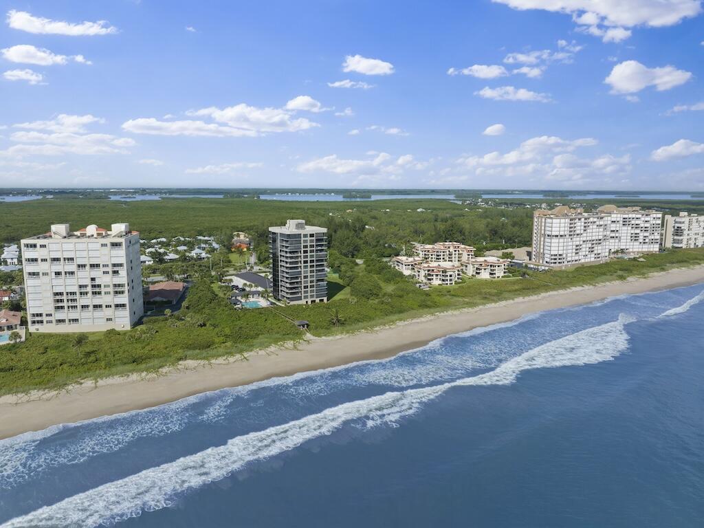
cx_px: 352
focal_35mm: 24
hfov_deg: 71.6
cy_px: 264
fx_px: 488
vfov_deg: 56.8
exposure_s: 1/40
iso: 100
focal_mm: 12.29
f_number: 7.1
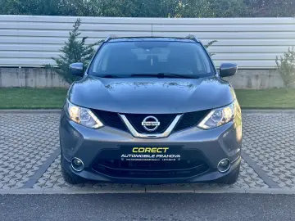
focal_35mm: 48
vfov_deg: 30.3
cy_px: 110
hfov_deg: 39.7
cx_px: 148
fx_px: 409
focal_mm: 6.86
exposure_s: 1/580
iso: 64
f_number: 1.78
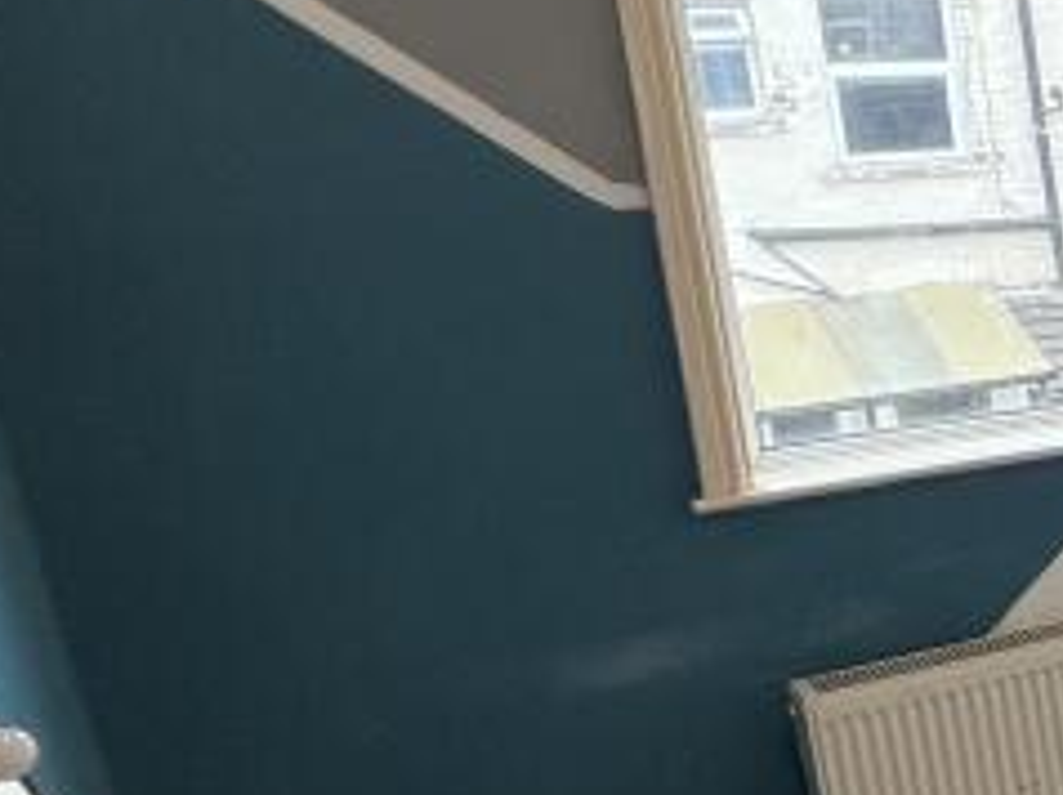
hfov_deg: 21.9
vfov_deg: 26.0
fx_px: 1718
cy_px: 500
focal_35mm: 56
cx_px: 1898
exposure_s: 1/100
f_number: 1.8
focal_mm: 1.57
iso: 100
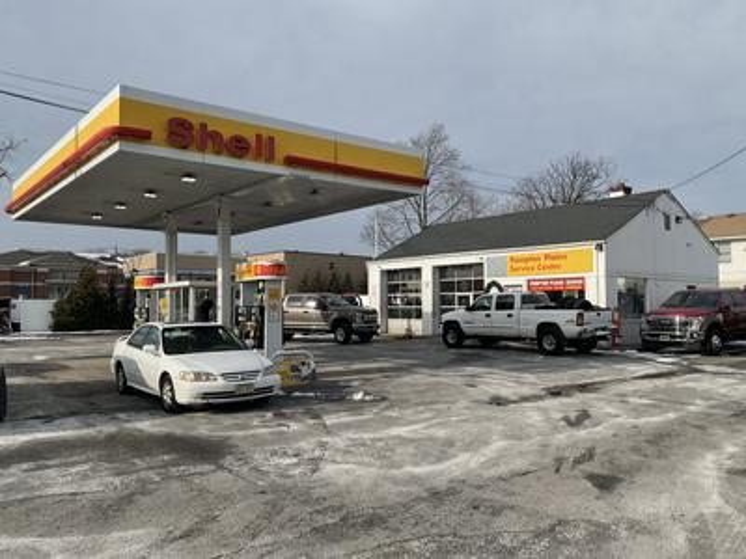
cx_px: 373
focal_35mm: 29
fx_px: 625
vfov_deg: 48.2
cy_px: 280
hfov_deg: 61.7
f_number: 1.8
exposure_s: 1/2427
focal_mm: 3
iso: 16
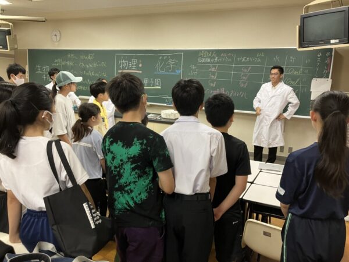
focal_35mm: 28
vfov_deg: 49.7
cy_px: 131
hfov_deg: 63.4
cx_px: 174
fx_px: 282
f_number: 1.8
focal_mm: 3.99
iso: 125
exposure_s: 1/50
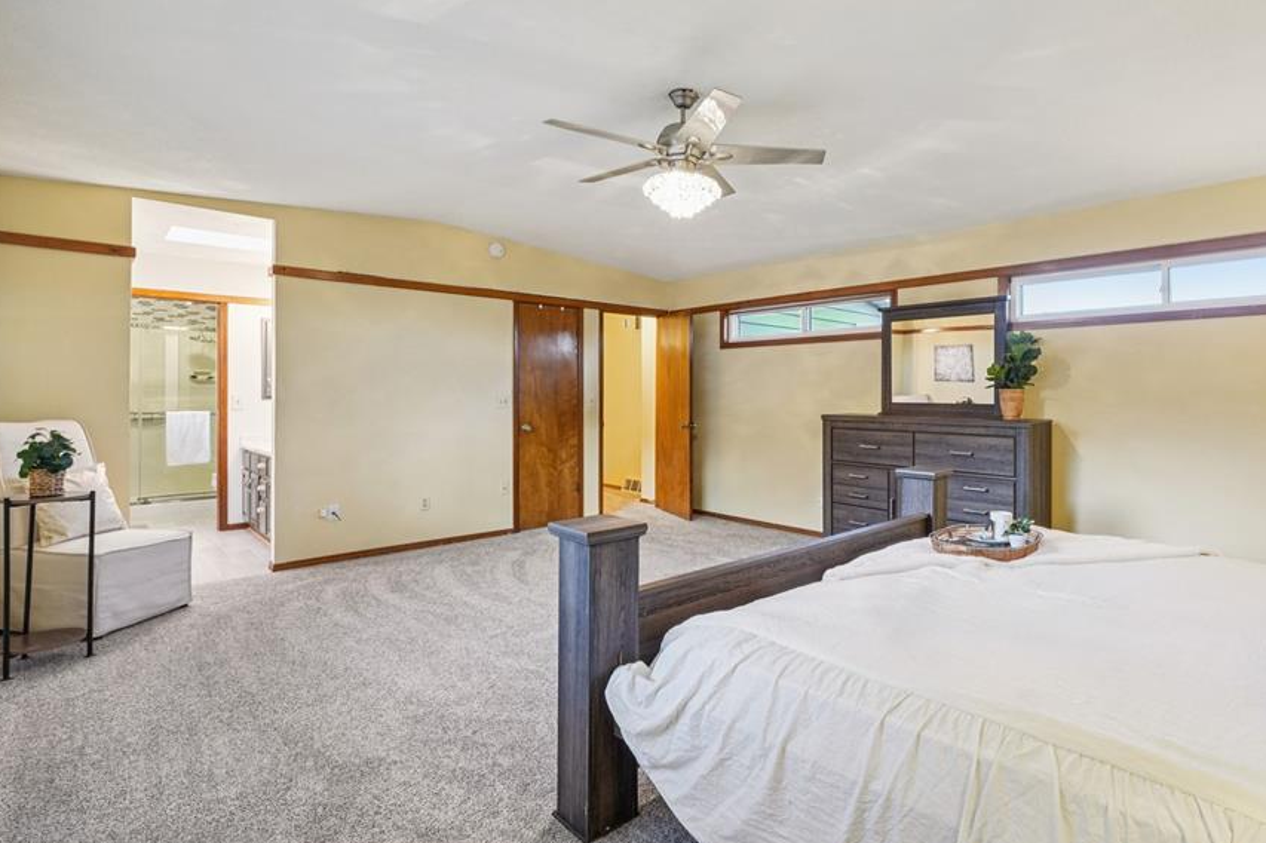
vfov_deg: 67.3
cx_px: 702
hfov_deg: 89.7
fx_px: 633
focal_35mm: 18
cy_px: 398
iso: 800
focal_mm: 10
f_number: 8
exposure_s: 1/1.67
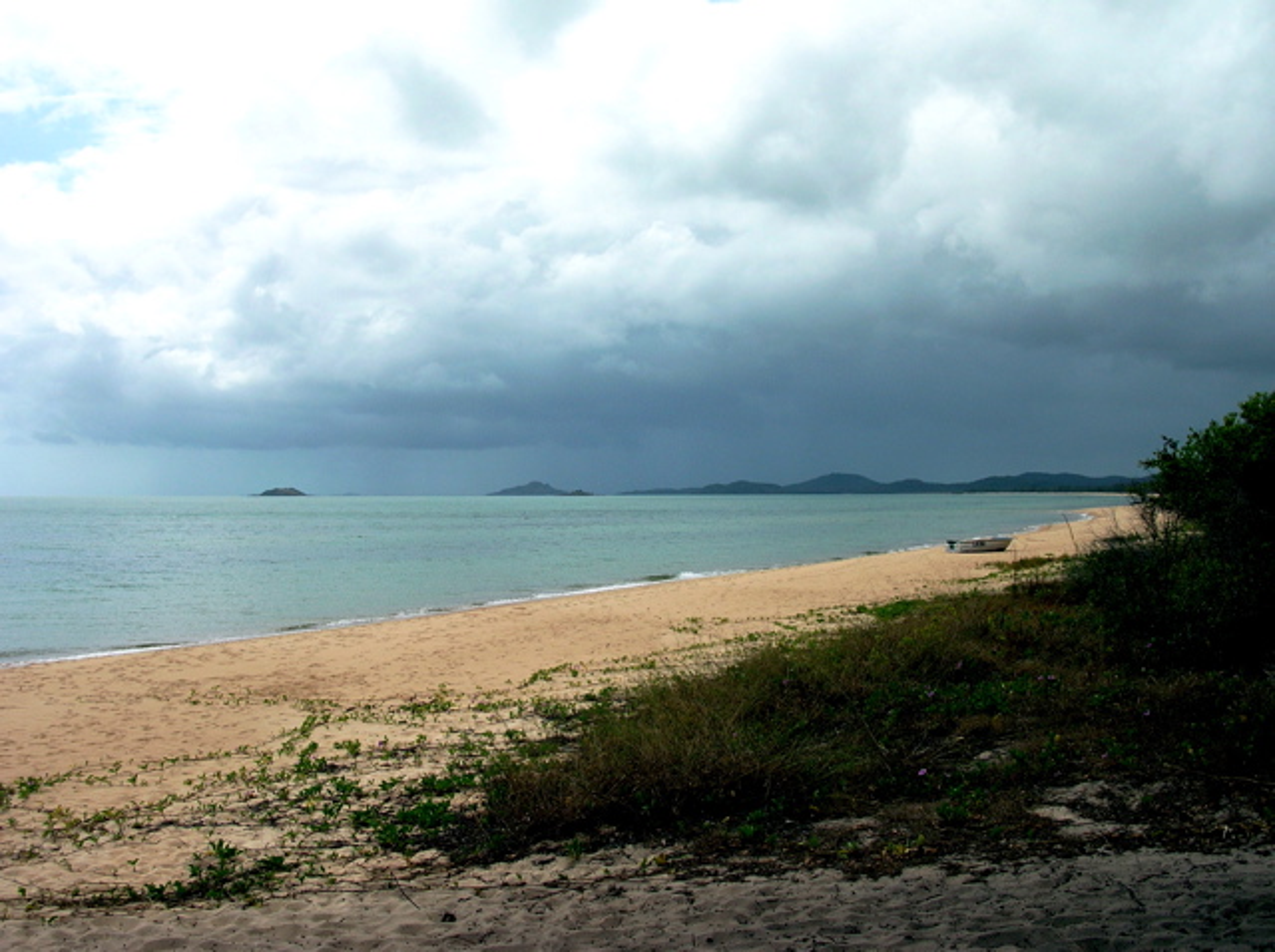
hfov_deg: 51.4
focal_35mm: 36
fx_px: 1324
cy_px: 476
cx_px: 638
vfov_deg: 39.6
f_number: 3.7
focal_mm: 6
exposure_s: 1/836
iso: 50
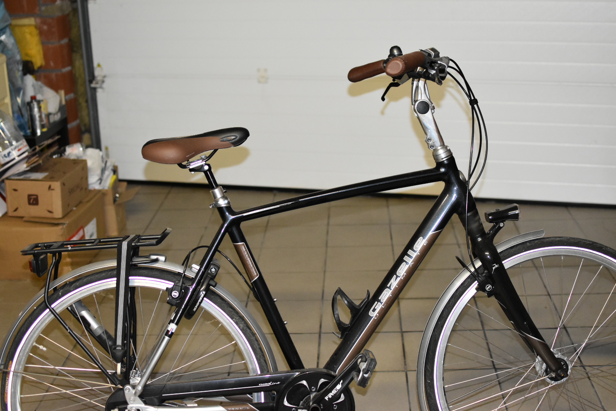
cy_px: 206
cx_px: 308
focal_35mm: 52
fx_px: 898
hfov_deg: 37.9
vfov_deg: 25.8
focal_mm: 35
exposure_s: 1/125
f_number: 2.8
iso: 2800
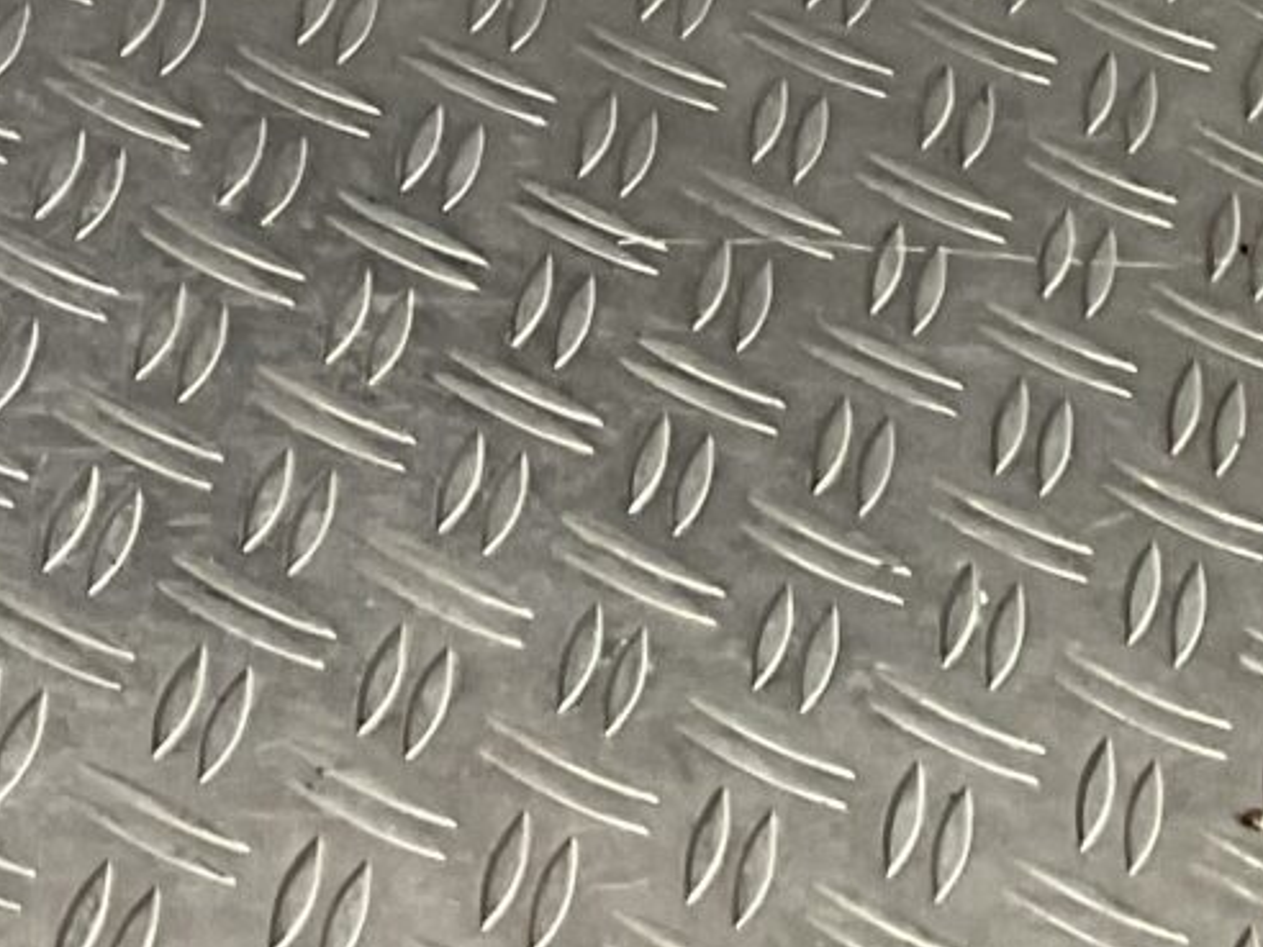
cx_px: -1204
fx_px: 5509
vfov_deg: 9.2
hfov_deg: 11.8
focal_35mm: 151
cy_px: -970
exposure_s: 1/50
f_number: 1.8
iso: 40
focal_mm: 3
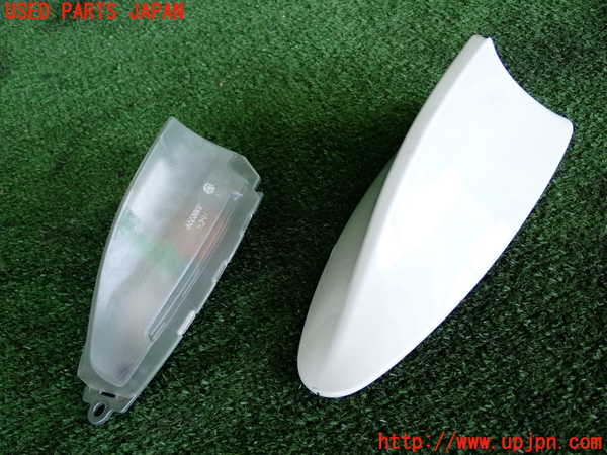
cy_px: 228
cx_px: 304
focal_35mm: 47
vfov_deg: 30.9
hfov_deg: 40.4
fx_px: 824
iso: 320
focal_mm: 8.4
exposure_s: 1/125
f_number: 3.1
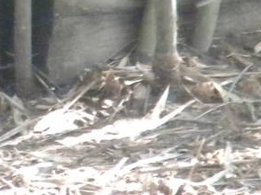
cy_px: -66
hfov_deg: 1.4
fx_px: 10811
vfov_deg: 1.0
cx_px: -456
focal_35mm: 1435
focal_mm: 46.2
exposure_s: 1/124
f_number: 5.3
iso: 800
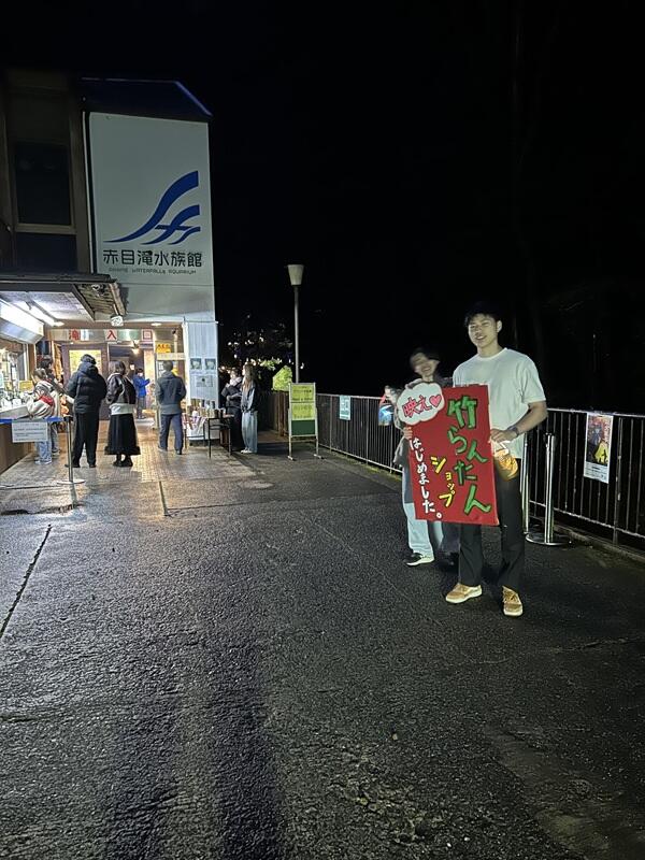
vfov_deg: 67.3
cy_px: 430
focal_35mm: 26
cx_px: 322
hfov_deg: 53.1
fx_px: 646
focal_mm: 5.7
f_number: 1.5
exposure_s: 1/17
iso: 1000
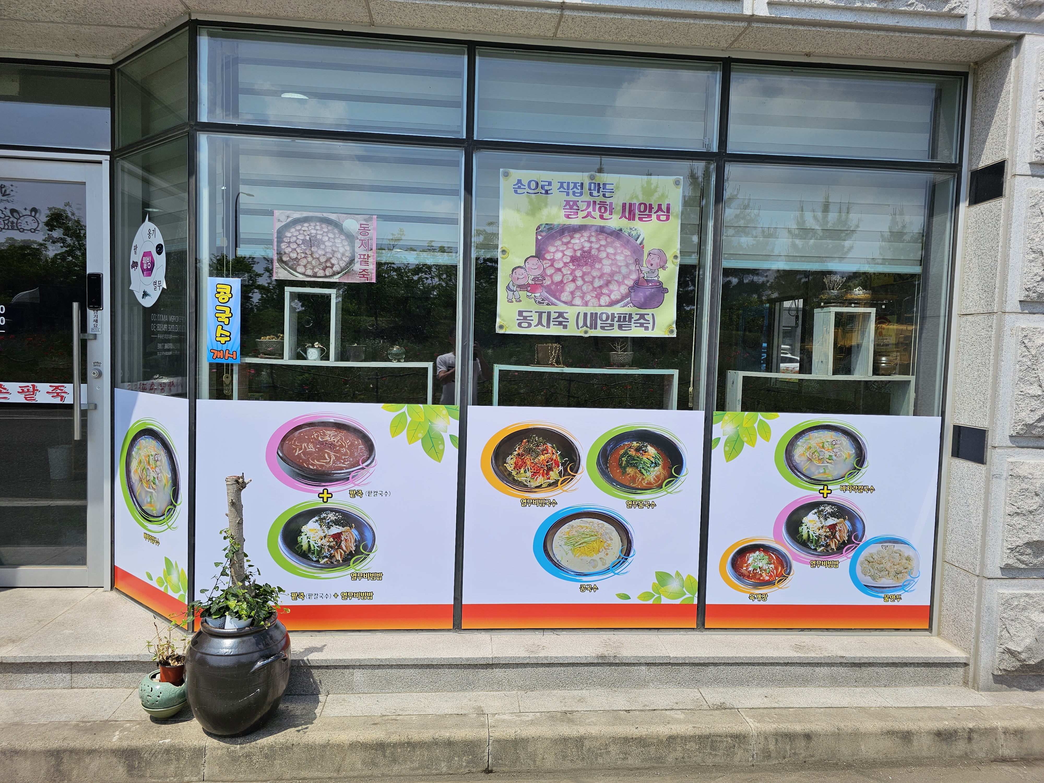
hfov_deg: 73.9
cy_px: 392
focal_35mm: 23
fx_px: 694
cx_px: 522
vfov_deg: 58.9
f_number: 1.7
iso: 10
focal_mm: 6.3
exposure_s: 1/1123
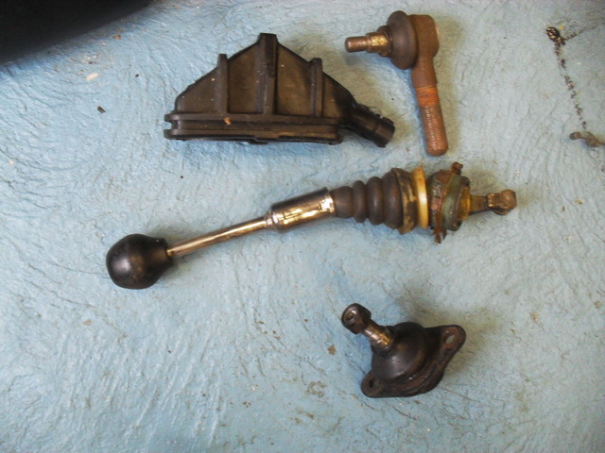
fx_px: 612
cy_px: 226
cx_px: 302
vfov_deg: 40.7
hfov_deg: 52.6
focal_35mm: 35
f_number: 3.2
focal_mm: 6.3
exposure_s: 1/20
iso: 200
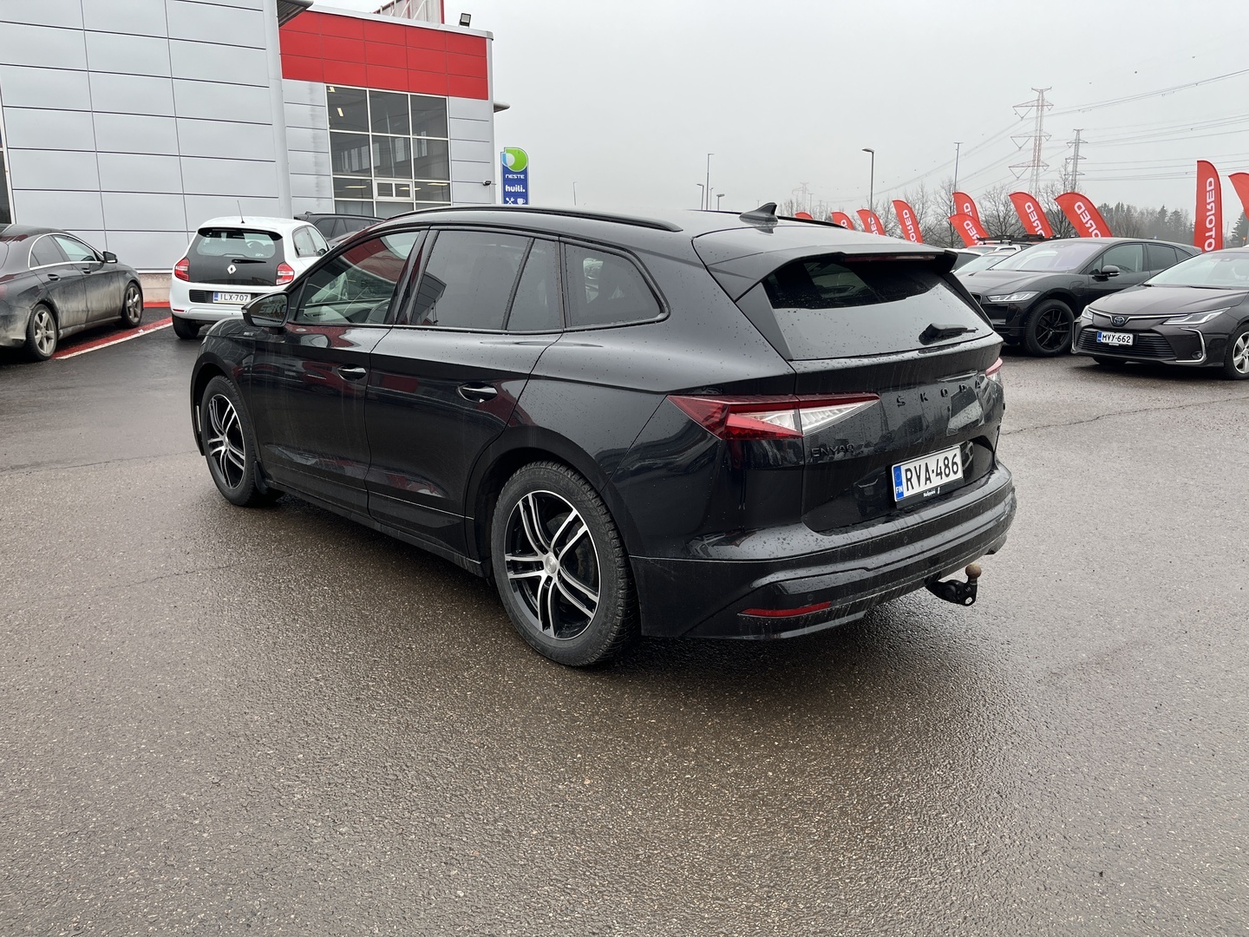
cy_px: 468
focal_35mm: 26
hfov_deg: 67.3
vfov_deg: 53.1
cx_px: 624
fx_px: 938
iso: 50
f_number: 1.6
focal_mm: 5.1
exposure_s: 1/318
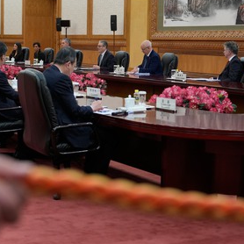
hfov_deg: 19.8
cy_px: 102
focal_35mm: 87
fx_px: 694
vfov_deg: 19.9
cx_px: 54
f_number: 2.8
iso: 640
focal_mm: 39
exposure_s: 1/320
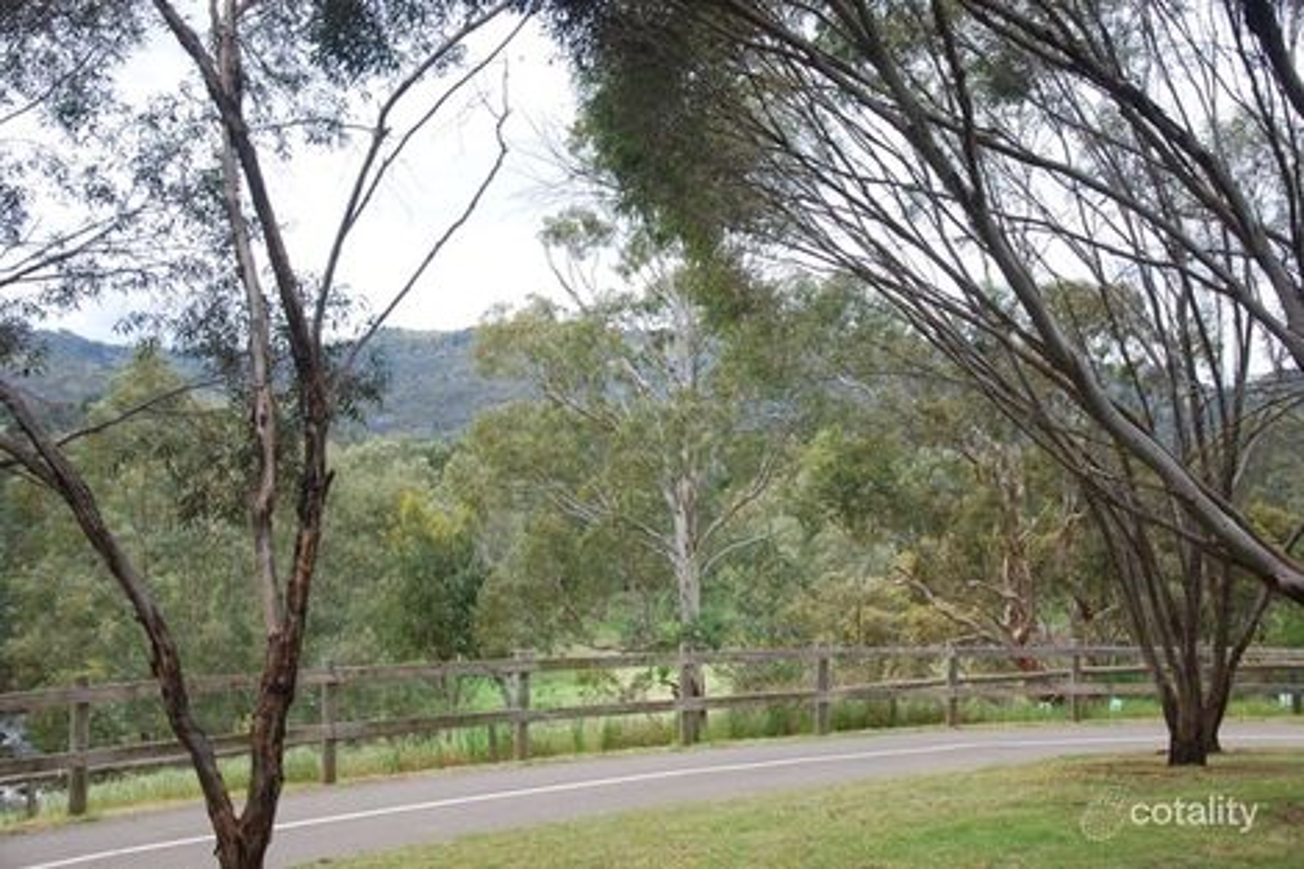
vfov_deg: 28.1
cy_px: 434
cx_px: 652
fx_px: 1738
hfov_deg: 41.1
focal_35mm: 48
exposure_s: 1/100
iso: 200
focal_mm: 32
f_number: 5
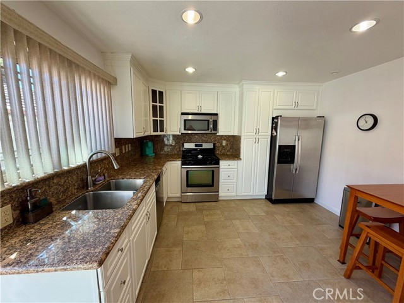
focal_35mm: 14
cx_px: 202
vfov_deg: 85.7
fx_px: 163
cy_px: 152
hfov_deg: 102.1
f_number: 2.2
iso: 100
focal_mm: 2.22
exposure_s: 1/120
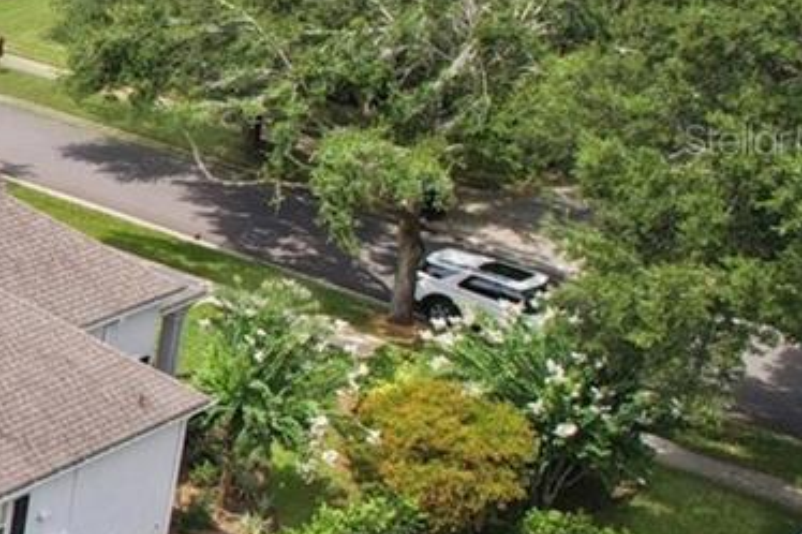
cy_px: 139
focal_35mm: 94
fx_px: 2093
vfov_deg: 14.5
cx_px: -841
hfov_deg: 16.2
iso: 120
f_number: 2.8
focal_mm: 8.38
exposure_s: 1/1600
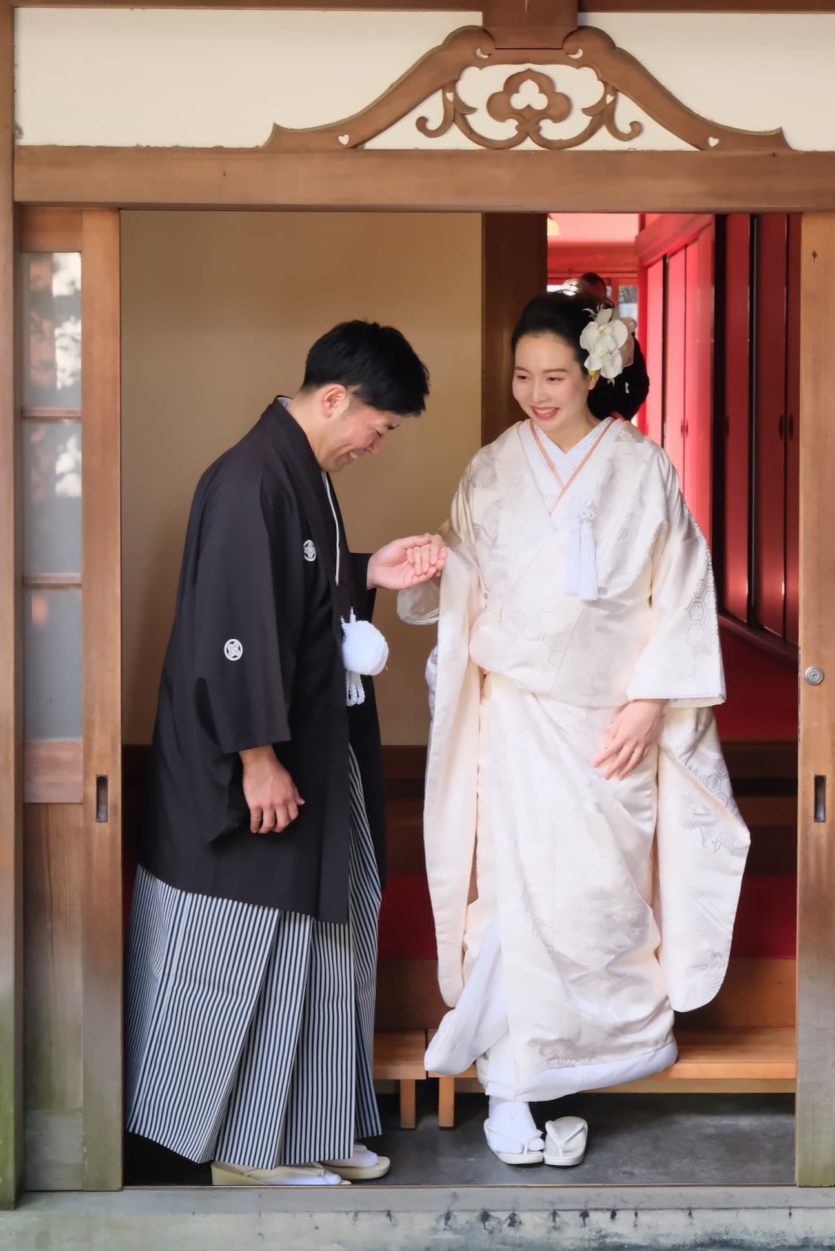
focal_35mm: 66
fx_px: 2294
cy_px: 636
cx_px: 426
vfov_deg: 30.5
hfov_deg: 20.6
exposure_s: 1/80
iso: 1600
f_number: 5.6
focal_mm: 42.9
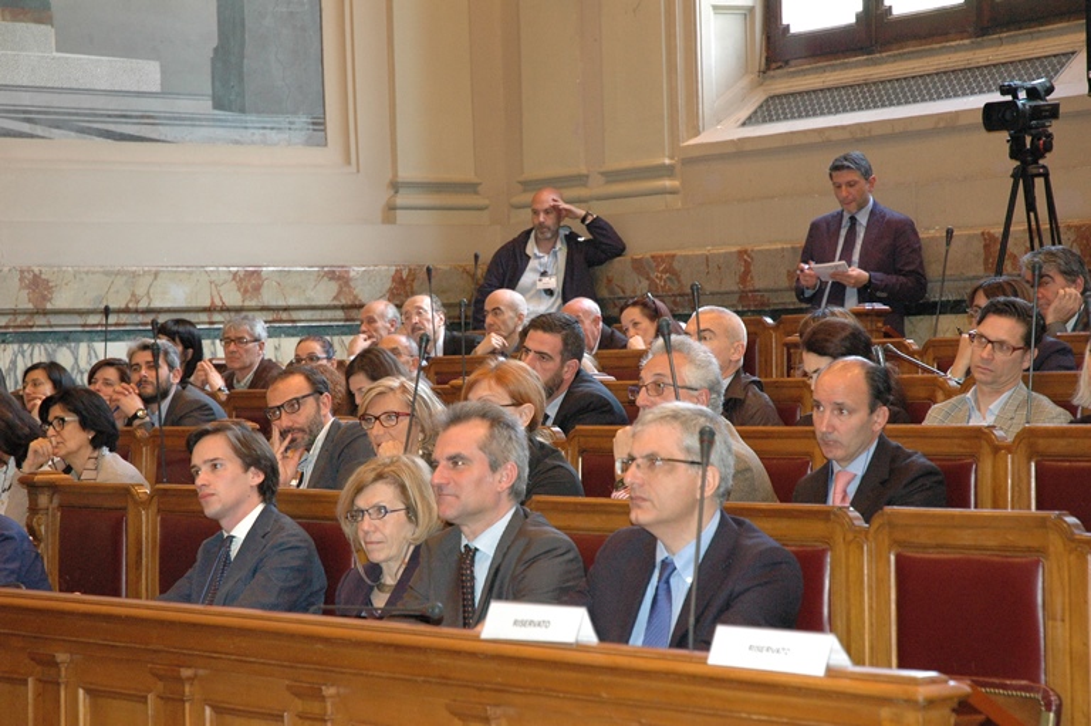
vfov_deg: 15.2
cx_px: 546
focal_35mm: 90
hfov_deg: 22.6
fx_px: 2726
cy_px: 363
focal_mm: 60
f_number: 5
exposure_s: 1/50
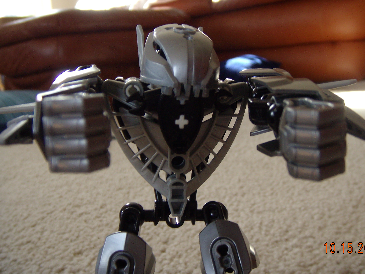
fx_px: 453
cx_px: 194
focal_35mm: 43
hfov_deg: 43.8
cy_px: 125
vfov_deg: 33.6
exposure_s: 1/30.3
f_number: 3.5
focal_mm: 6.4
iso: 87
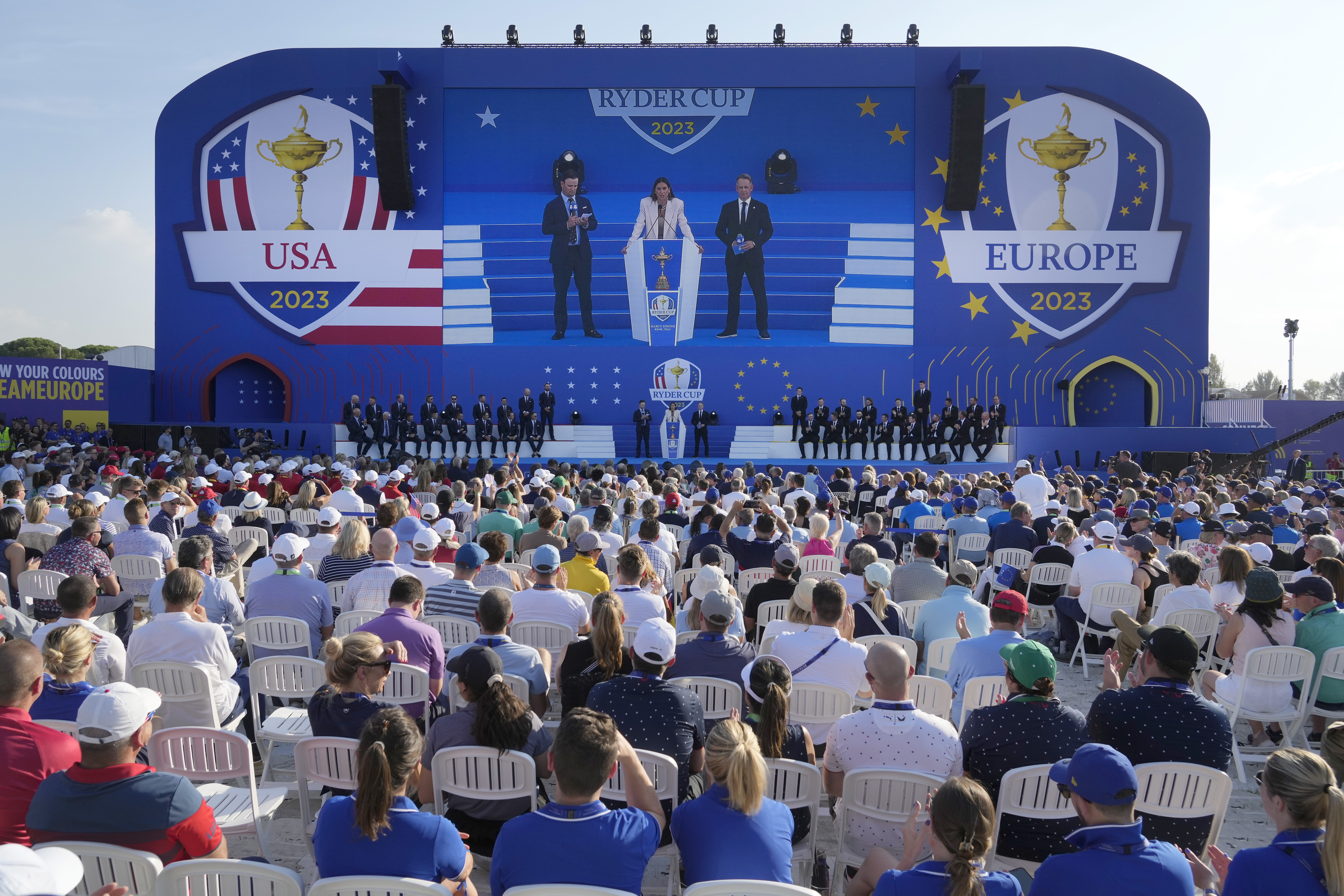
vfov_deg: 49.6
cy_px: 448
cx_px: 672
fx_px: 971
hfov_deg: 69.4
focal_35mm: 26
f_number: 7.1
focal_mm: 26
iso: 500
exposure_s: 1/1600
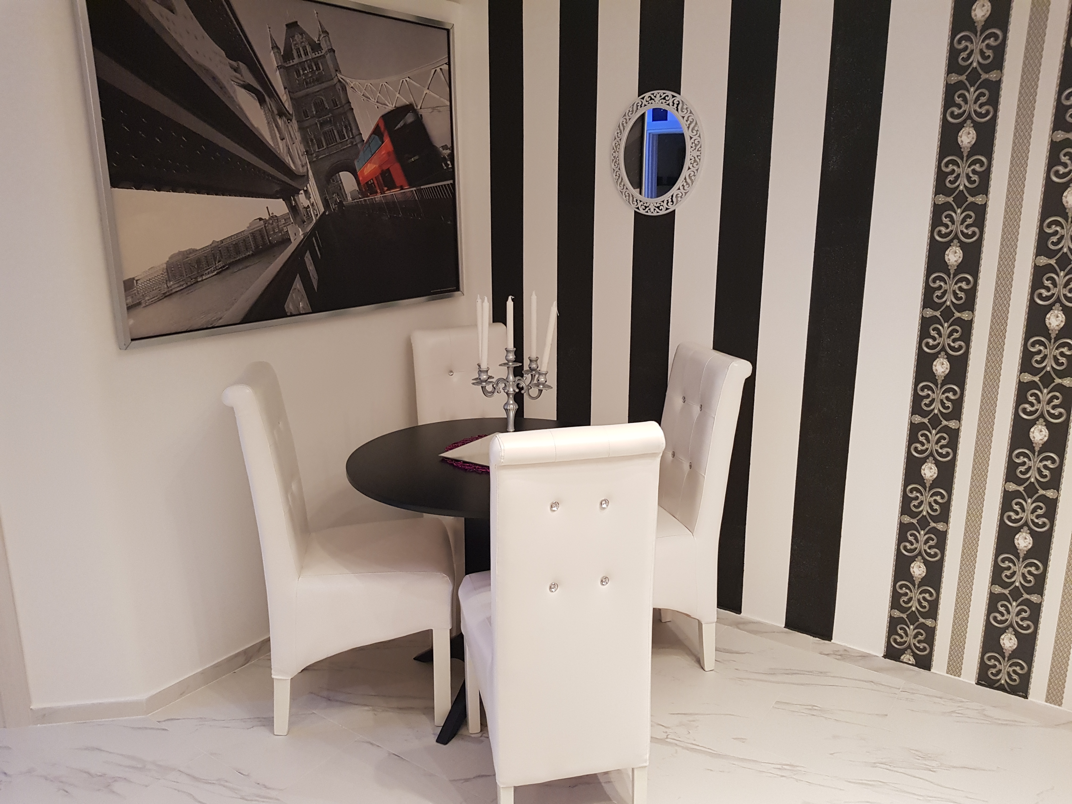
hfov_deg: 67.3
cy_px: 402
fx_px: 805
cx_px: 536
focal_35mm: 26
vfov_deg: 53.1
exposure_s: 1/33
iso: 200
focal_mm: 4.3
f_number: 1.7
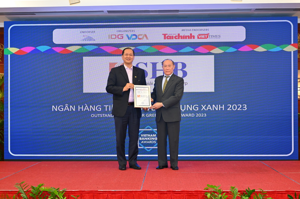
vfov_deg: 29.8
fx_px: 375
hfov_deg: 43.6
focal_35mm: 45
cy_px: 100
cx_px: 150
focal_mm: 45
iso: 1250
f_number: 4.5
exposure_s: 1/100
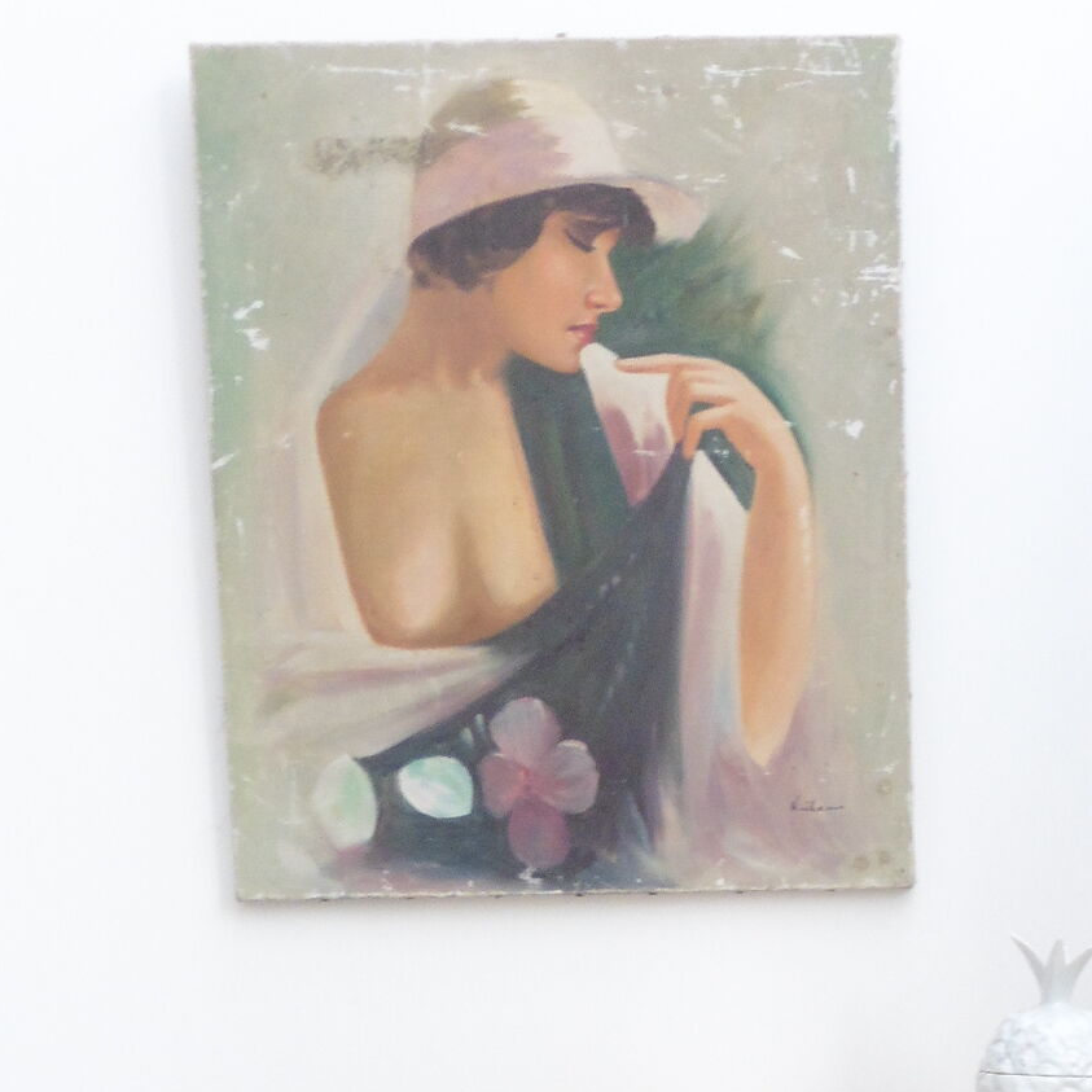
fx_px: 2605
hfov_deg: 23.2
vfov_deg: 22.0
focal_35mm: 73
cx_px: 948
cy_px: 1282
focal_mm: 6.1
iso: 250
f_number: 3.7
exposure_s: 1/60
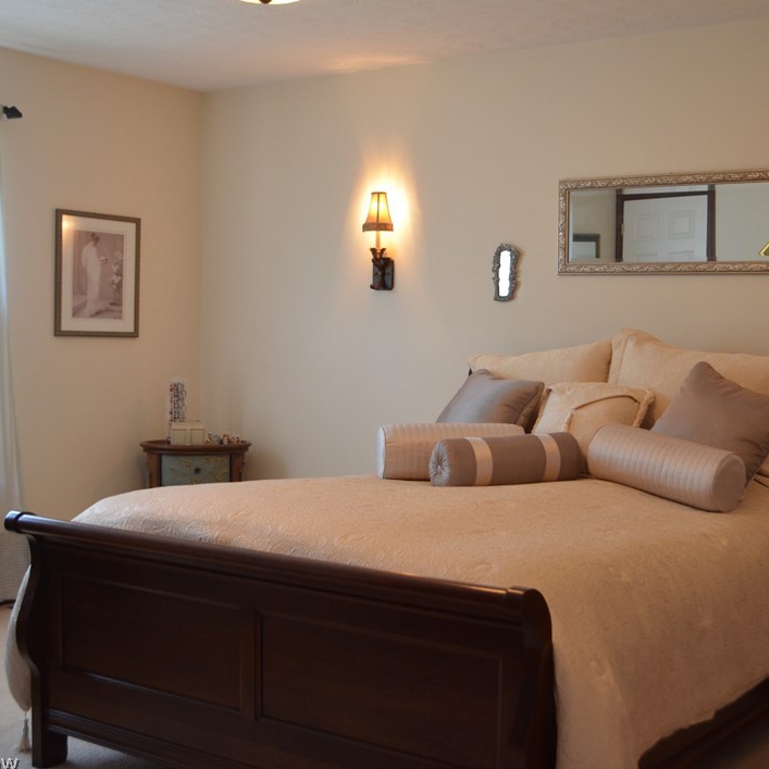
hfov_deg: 35.8
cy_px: 388
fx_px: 1181
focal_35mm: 47
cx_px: 501
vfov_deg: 36.1
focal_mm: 24
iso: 900
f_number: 4
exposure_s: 1/60
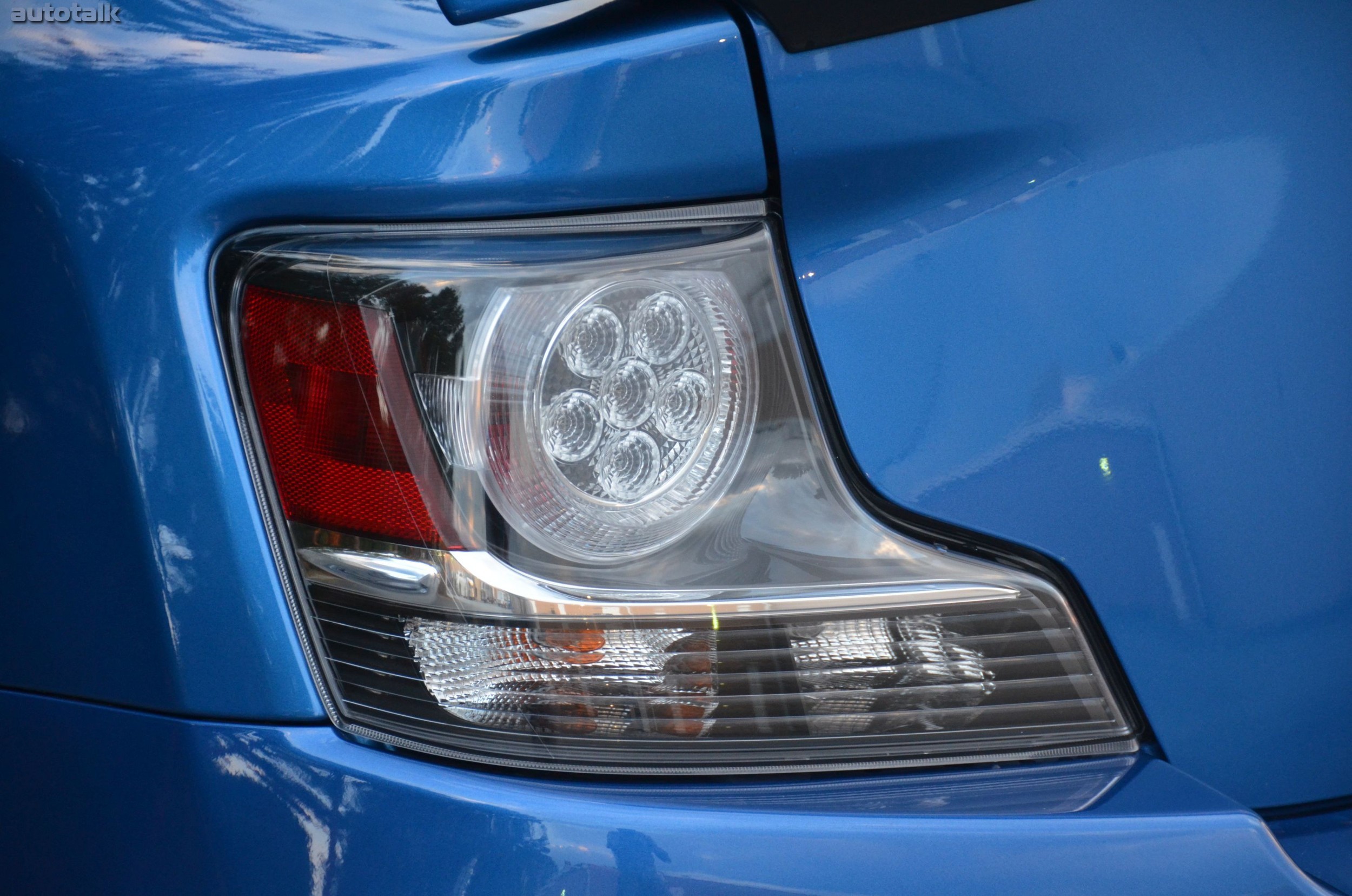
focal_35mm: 180
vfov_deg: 7.6
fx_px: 6746
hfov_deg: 11.4
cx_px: 676
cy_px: 448
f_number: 5.3
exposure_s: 1/160
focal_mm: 120
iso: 1600
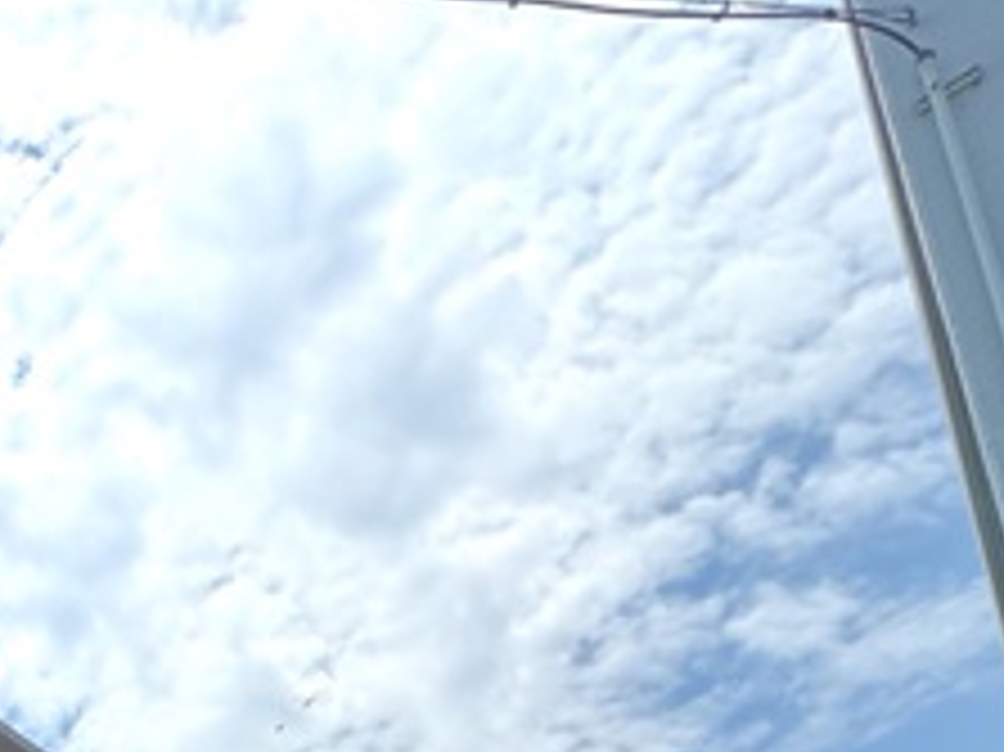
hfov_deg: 32.8
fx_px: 1275
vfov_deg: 24.4
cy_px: 1169
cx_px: -279
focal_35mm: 44
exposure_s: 1/980
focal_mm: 2.22
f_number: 2.2
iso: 40
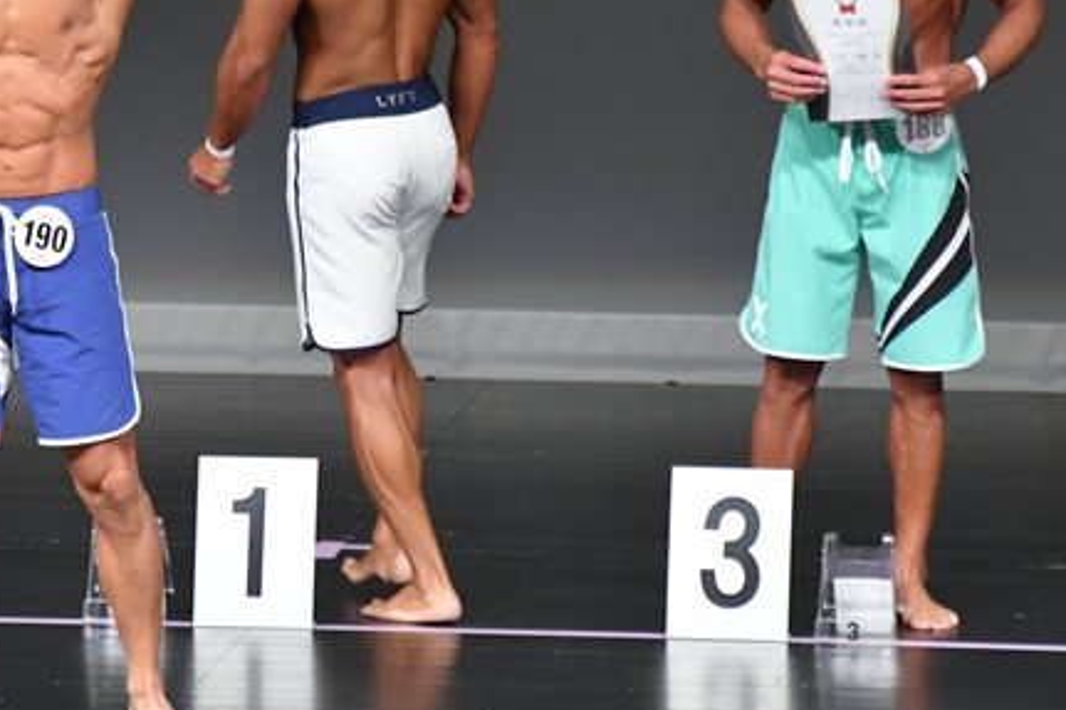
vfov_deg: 2.2
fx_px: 18381
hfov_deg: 3.3
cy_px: 198
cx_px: 207
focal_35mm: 621
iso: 5000
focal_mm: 230
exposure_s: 1/400
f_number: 5.6
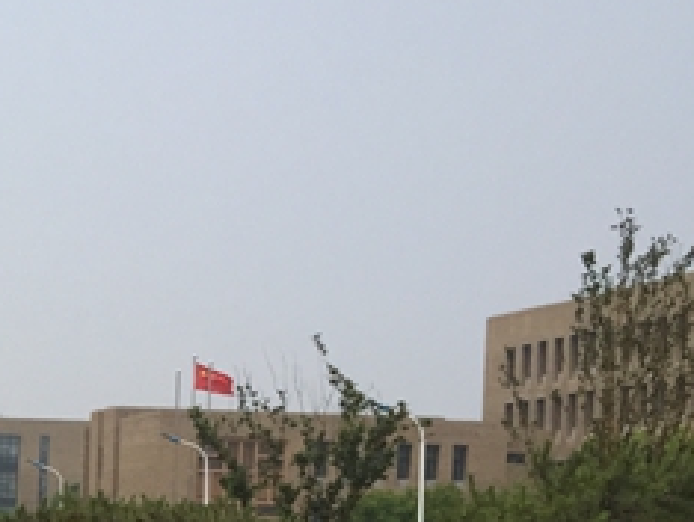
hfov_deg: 17.2
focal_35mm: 99
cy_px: 614
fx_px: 1987
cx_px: -442
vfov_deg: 14.5
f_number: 2.2
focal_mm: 4.15
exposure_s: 1/2639
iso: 32
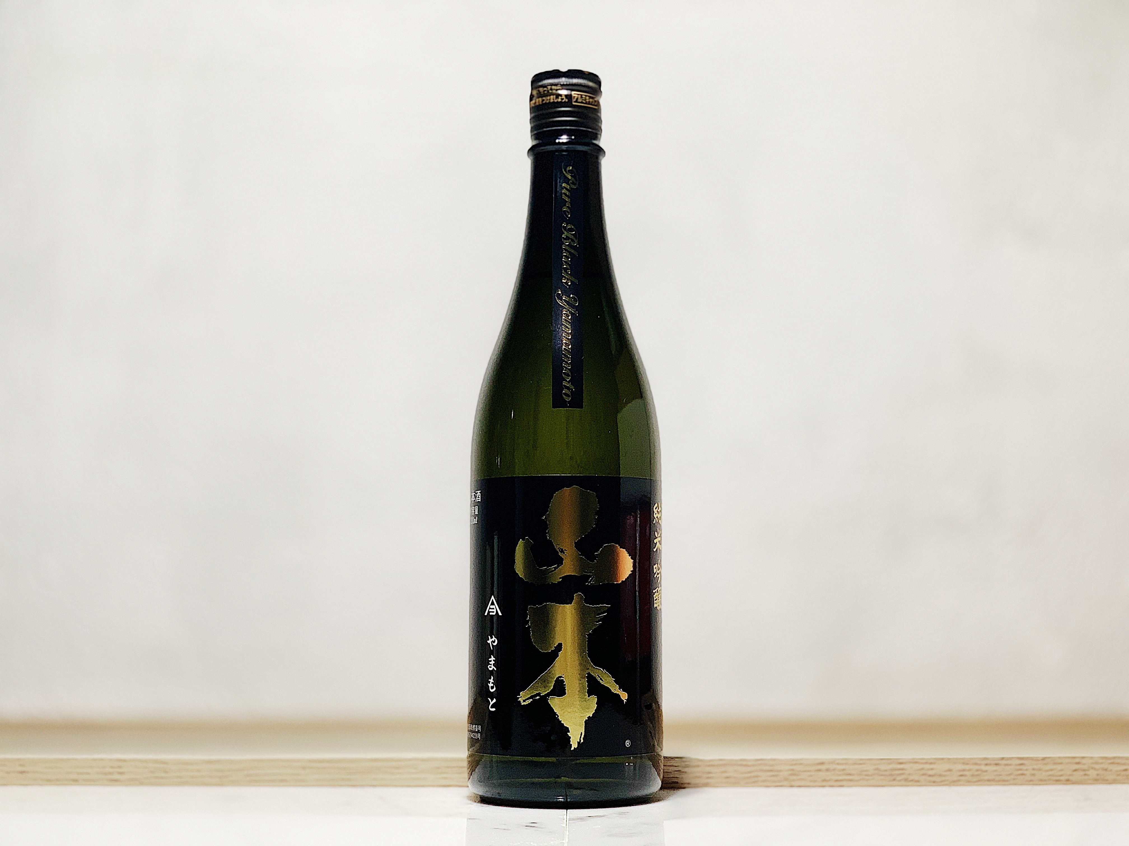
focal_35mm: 52
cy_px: 423
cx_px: 564
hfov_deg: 36.8
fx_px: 1696
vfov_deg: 28.0
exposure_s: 1/60
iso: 80
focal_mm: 6
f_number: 2.4
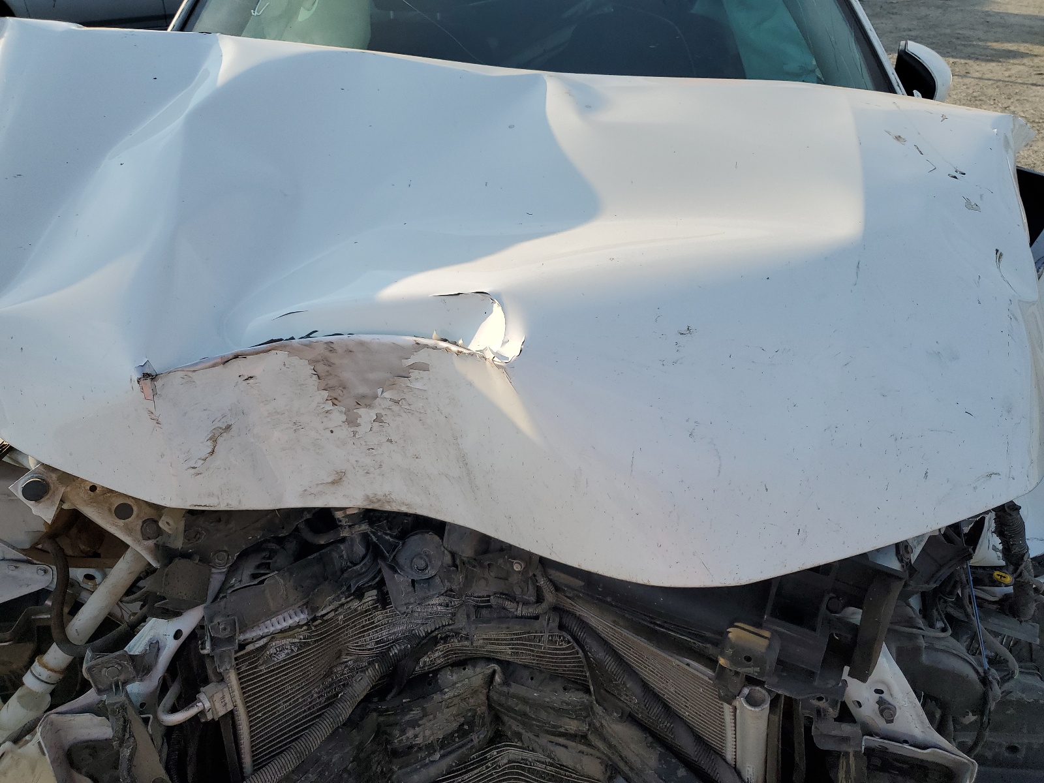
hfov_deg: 67.3
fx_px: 784
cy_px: 392
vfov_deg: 53.1
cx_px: 522
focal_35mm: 26
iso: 50
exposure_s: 1/2500
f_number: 1.5
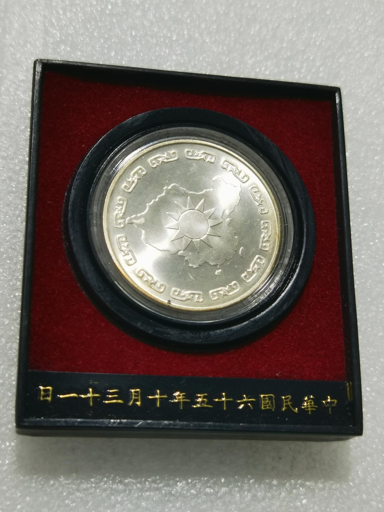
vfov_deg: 34.9
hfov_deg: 26.6
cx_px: 192
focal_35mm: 55
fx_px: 813
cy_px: 256
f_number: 1.9
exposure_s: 1/100
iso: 64
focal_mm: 6.67
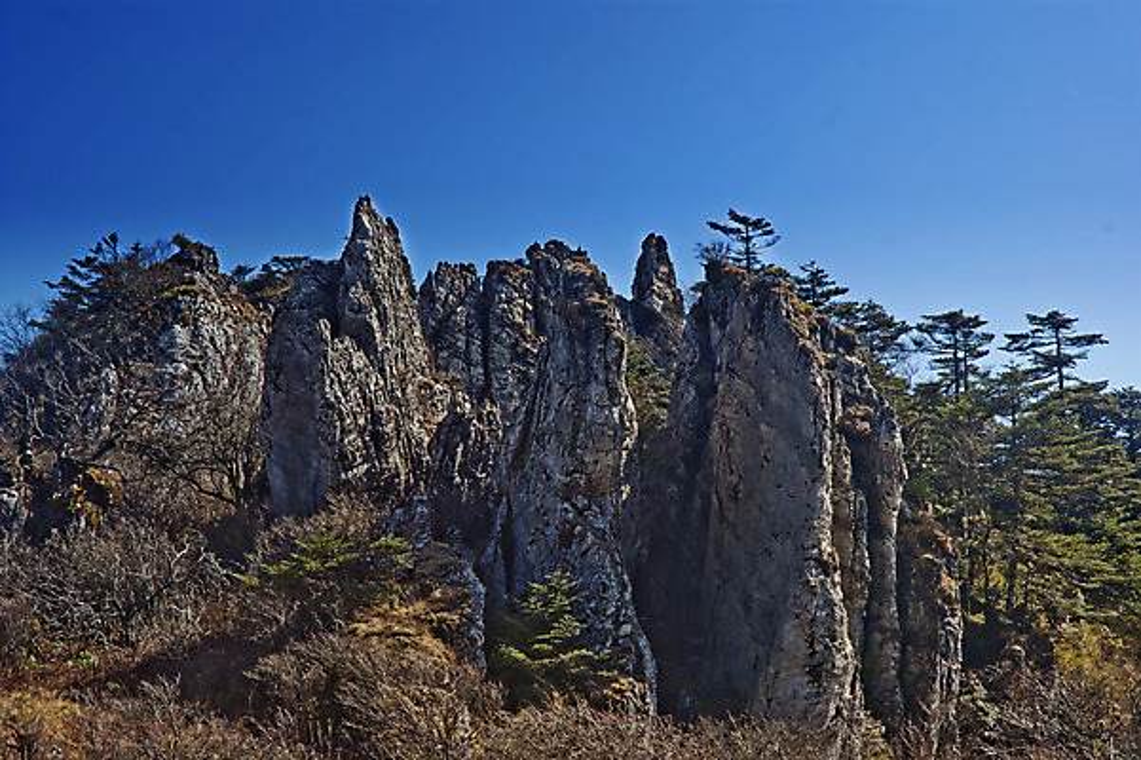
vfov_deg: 11.4
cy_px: 380
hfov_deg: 17.1
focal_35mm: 120
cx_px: 570
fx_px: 3801
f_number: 13
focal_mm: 80
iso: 200
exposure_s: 1/80
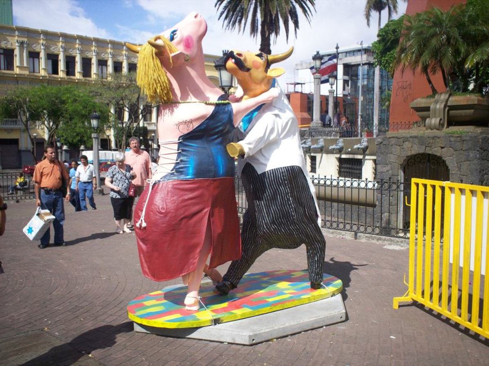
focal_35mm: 36
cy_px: 183
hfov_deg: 51.4
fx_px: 508
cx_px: 244
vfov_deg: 39.6
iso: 100
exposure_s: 1/648
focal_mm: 6
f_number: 4.5
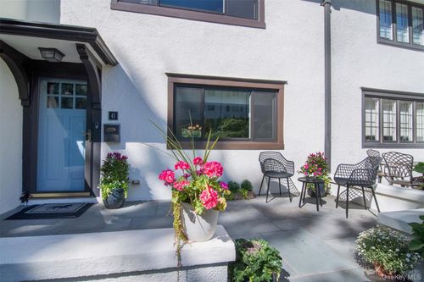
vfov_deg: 72.0
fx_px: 194
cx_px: 212
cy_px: 141
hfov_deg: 95.0
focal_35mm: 16
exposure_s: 1/200
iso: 640
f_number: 14
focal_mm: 11
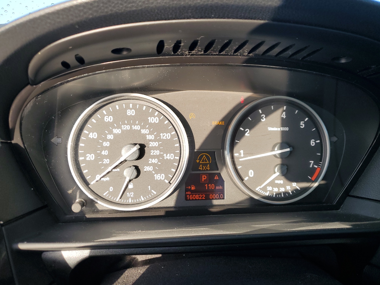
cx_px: 190
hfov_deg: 67.3
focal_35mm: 26
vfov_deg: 53.1
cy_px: 142
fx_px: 285
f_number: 1.5
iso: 50
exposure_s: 1/357
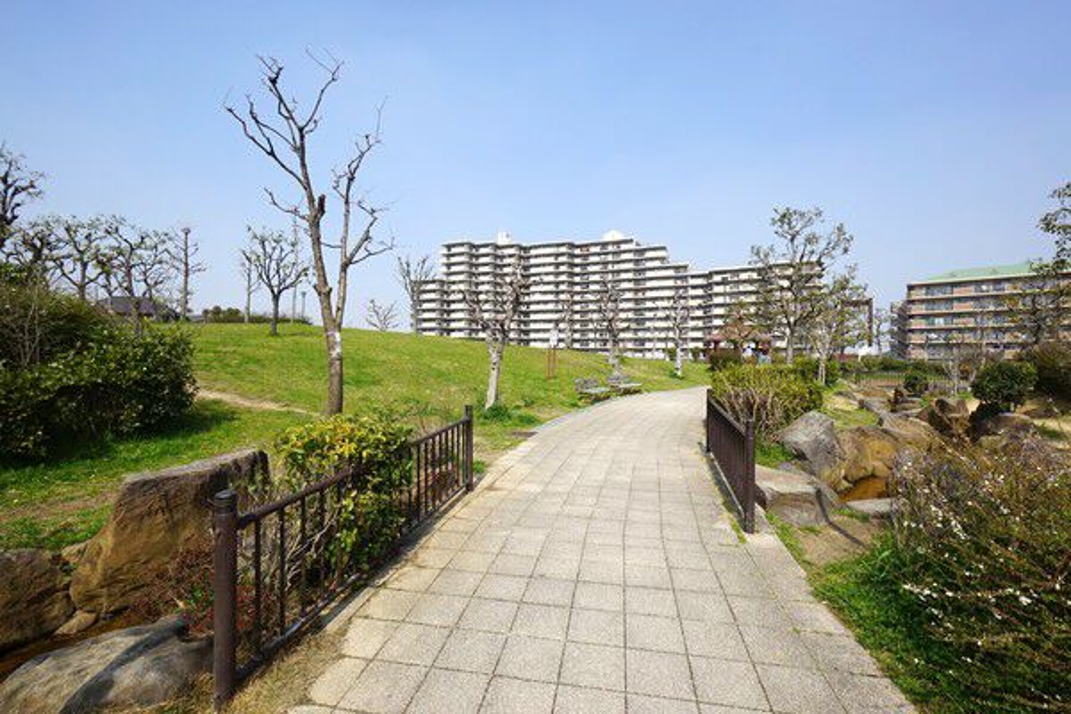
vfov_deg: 77.3
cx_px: 536
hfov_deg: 100.4
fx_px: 446
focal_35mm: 15
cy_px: 357
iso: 100
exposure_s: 1/125
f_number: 11
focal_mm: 10
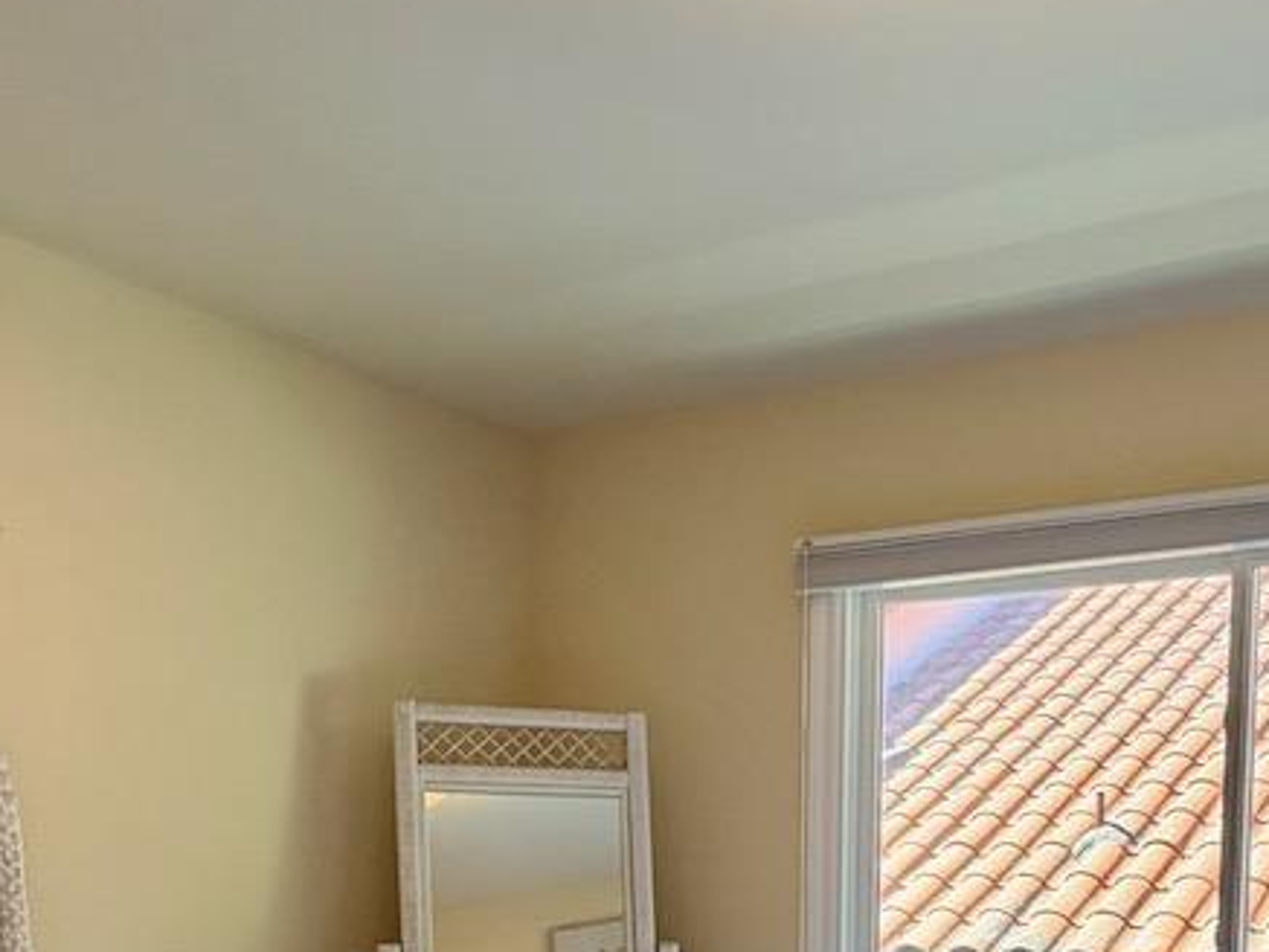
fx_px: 1503
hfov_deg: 44.6
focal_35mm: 41
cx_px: 906
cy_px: 1030
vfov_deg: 31.5
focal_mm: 2.22
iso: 125
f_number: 2.2
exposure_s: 1/120
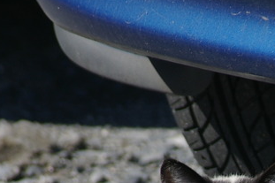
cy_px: 263
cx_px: 256
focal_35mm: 1480
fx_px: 11299
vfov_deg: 0.9
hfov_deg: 1.4
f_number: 7.1
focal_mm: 300
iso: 200
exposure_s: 1/400
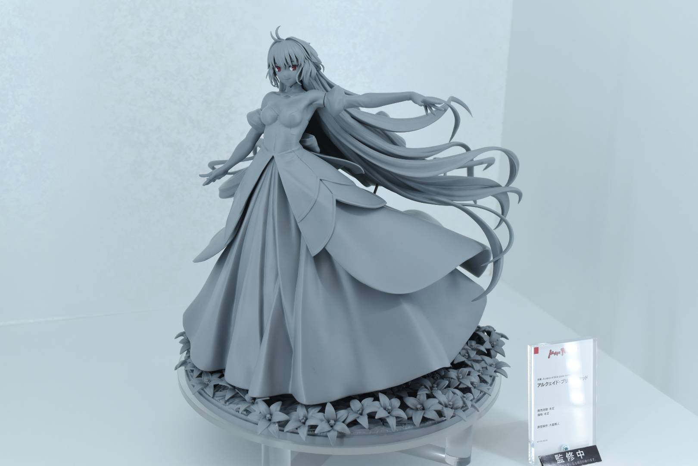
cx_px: 349
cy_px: 233
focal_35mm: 42
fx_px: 814
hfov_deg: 46.4
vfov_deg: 31.9
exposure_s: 1/200
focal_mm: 28
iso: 640
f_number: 8
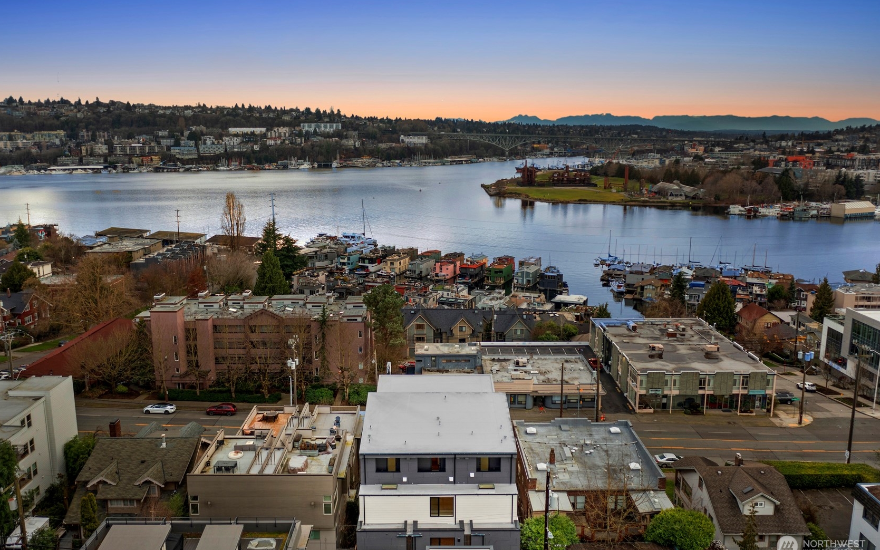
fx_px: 695
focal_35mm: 29
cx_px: 433
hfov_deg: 64.6
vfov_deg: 43.1
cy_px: 273
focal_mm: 10.26
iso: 100
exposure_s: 1/120
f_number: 2.8
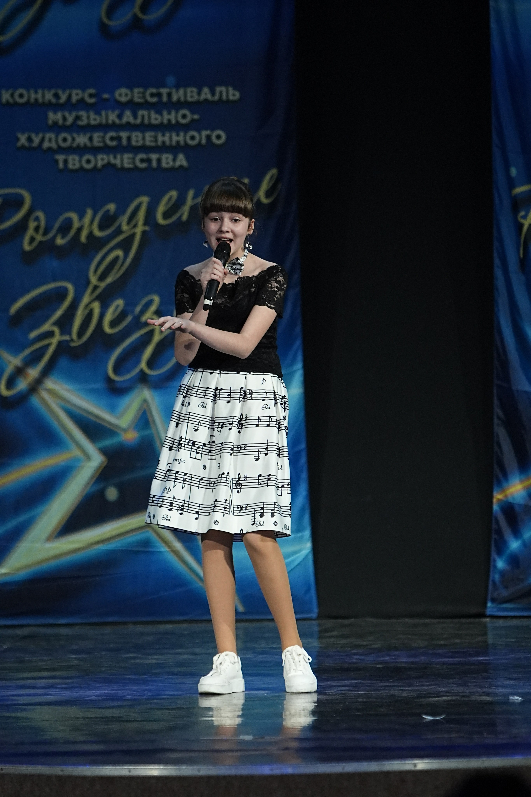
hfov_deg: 5.4
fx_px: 5641
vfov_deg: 8.1
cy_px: 398
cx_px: 266
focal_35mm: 255
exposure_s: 1/640
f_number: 2.8
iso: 3200
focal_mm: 170
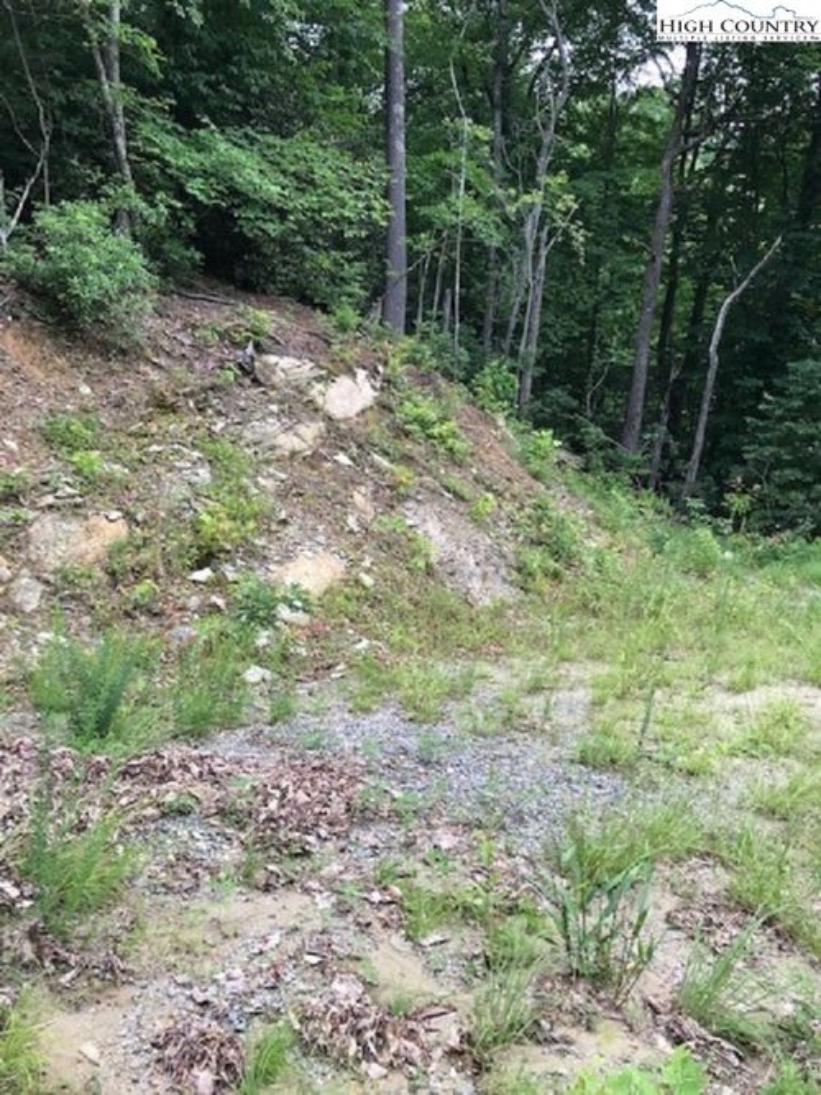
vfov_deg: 63.5
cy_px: 548
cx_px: 410
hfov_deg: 49.7
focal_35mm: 28
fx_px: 886
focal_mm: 3.99
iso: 20
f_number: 1.8
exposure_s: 1/352
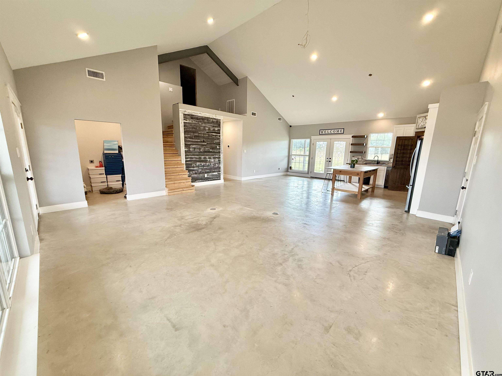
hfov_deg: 102.1
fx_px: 203
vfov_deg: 85.7
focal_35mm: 14
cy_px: 188
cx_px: 251
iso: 125
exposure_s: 1/120
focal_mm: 2.22
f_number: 2.2
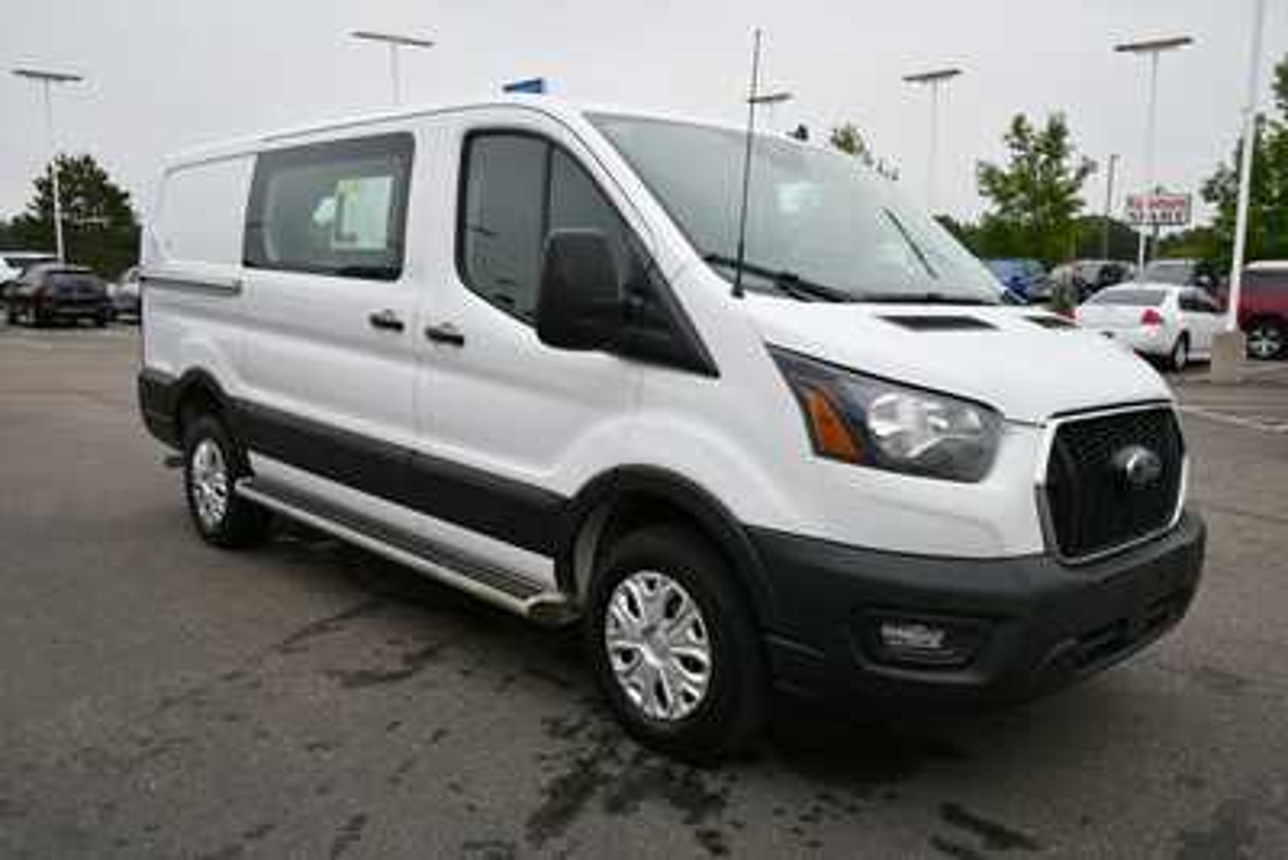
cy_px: 430
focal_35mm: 30
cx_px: 644
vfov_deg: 43.6
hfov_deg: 61.9
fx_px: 1074
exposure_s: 1/250
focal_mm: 20
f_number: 5.6
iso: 200
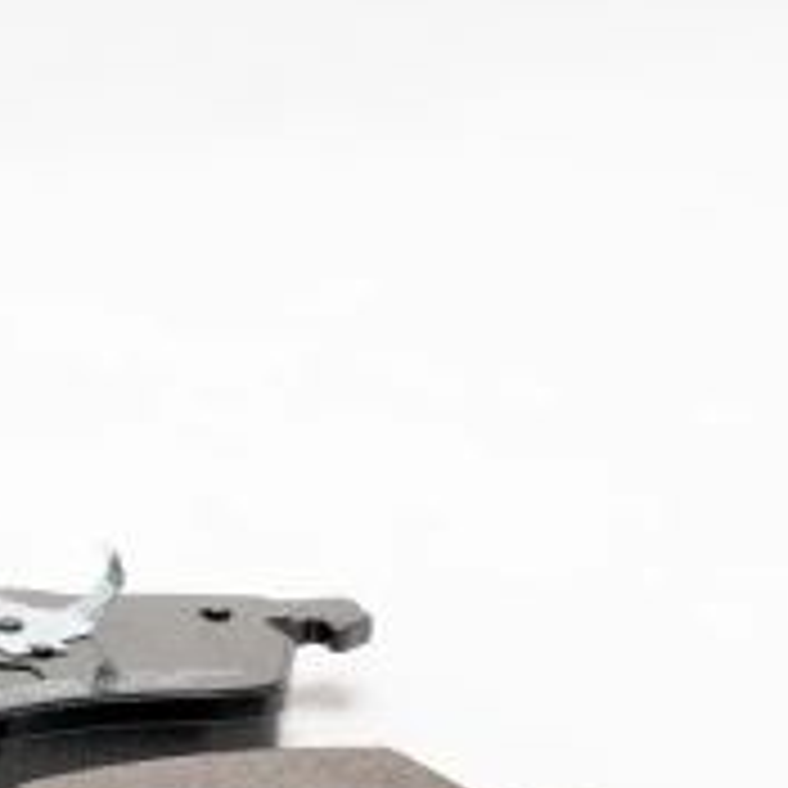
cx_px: -95
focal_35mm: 240
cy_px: 675
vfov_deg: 7.3
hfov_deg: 7.2
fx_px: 6193
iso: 100
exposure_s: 1/200
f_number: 11
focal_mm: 55
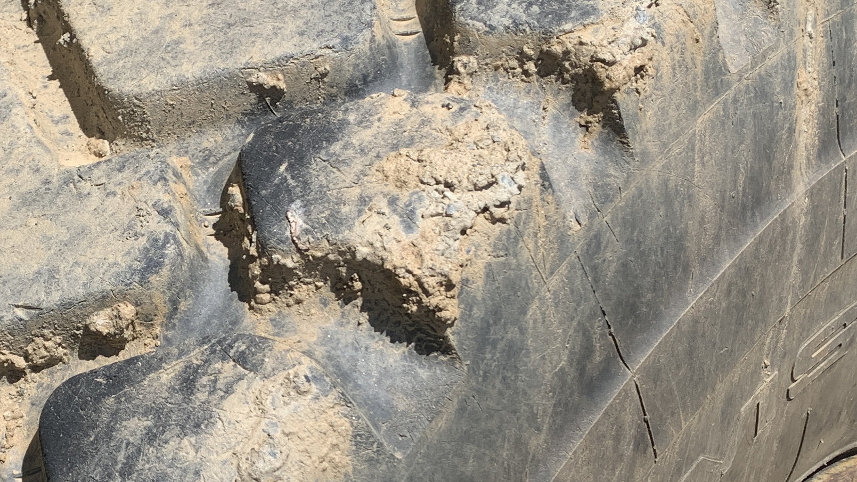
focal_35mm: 71
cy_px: 346
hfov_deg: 29.3
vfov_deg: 16.9
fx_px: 1613
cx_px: 230
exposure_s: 1/2833
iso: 25
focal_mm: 4.25
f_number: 1.8
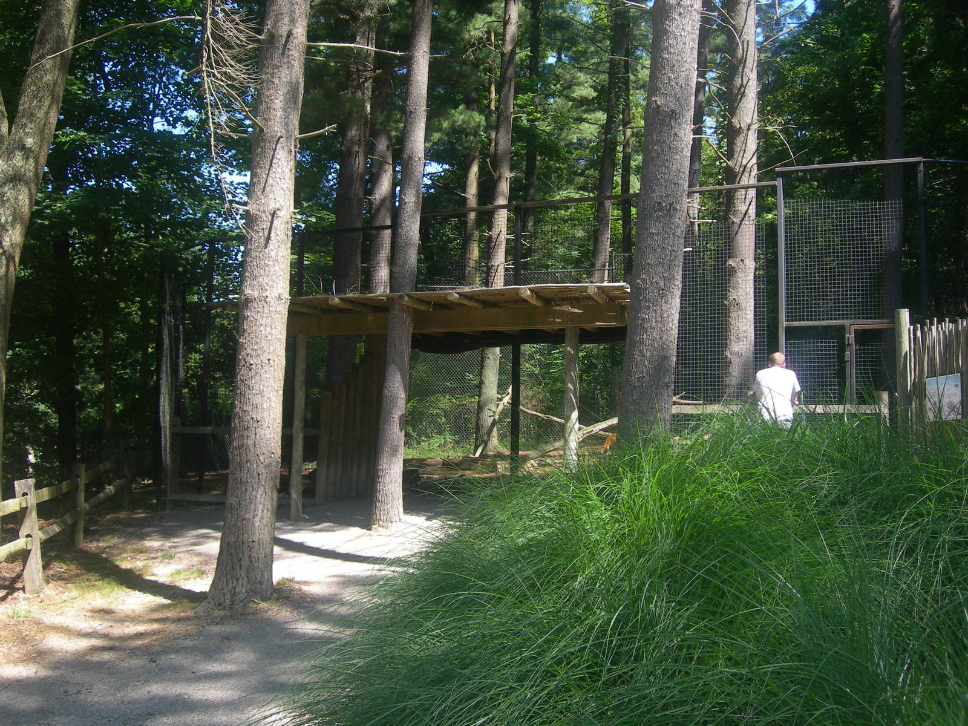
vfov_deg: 37.7
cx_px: 484
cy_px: 363
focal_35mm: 38
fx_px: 1063
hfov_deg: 49.0
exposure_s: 1/232
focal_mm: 7.8
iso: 50
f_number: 2.8
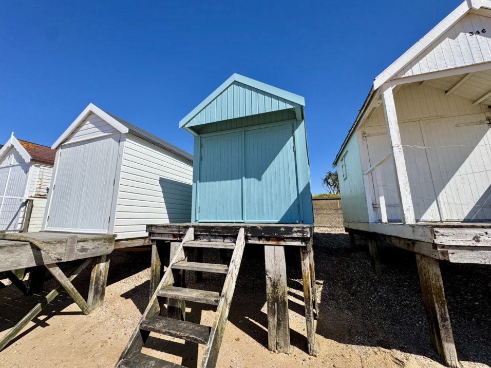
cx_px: 230
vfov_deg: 81.6
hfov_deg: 98.0
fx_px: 213
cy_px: 171
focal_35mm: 15
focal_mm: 2.22
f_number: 2.2
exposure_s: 1/3106
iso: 50
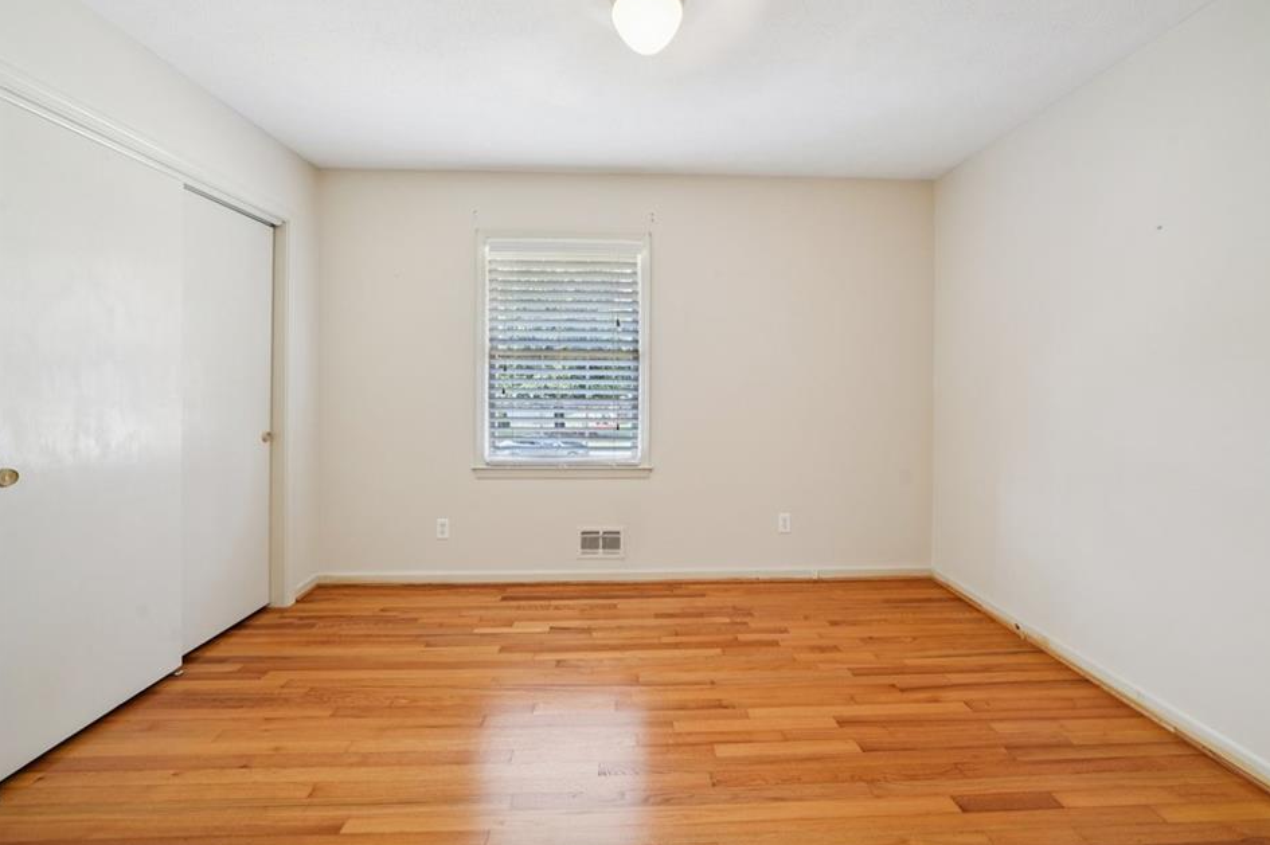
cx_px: 641
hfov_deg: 108.4
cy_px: 414
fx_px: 458
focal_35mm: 13
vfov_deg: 85.4
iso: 400
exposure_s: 1/8
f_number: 8
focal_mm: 12
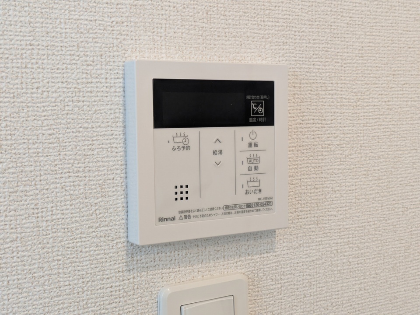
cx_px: 210
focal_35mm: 51
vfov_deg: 28.6
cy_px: 158
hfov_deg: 37.5
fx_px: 619
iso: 156
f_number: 1.89
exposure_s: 1/40
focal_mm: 5.43
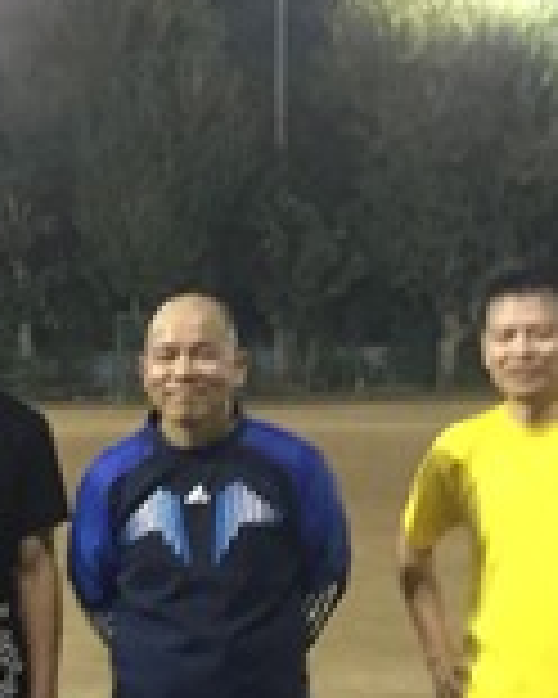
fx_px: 2415
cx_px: -90
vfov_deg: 16.3
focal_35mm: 117
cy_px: 549
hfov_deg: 12.9
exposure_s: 1/15
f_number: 2.4
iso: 400
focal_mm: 3.3
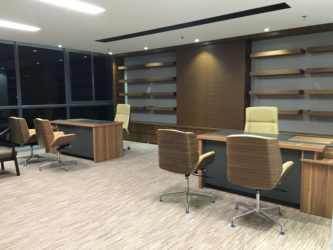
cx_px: 166
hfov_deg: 61.7
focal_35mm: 29
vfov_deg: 48.2
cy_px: 125
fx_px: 279
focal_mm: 4.15
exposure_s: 1/25
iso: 200
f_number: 2.2
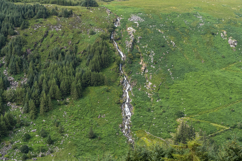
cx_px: 121
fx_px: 471
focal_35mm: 70
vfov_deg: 19.5
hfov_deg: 28.8
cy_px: 80
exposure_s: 1/500
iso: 800
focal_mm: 70
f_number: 10
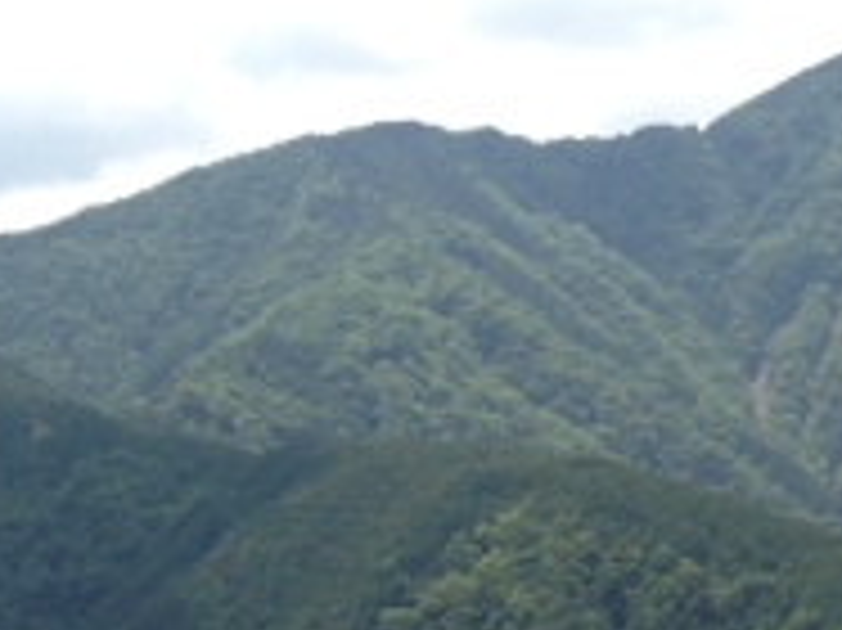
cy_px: 886
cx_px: 50
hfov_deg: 16.2
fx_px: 2917
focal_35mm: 120
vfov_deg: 11.9
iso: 50
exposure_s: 1/1175
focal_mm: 4.28
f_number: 2.4
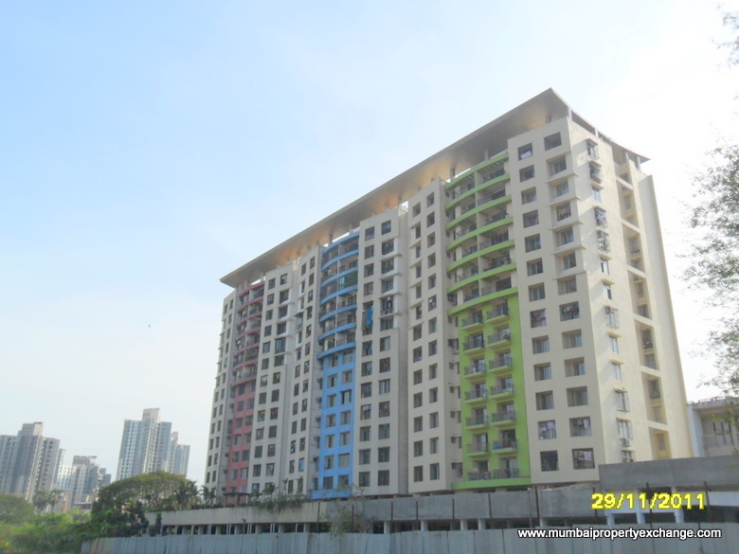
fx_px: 683
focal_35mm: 32
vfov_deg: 44.2
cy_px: 277
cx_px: 370
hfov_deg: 56.8
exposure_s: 1/1000
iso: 100
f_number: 3.7
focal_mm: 5.7
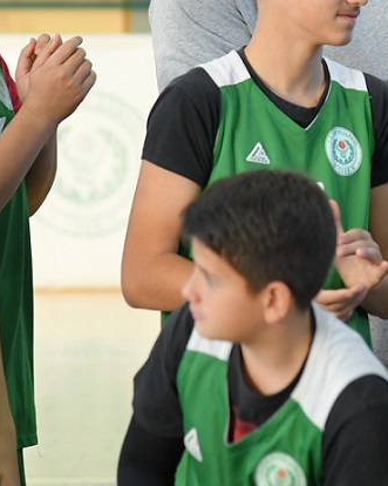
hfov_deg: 4.7
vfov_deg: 5.9
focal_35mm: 328
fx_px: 4710
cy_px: 59
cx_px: 395
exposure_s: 1/320
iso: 2000
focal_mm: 120
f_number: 4
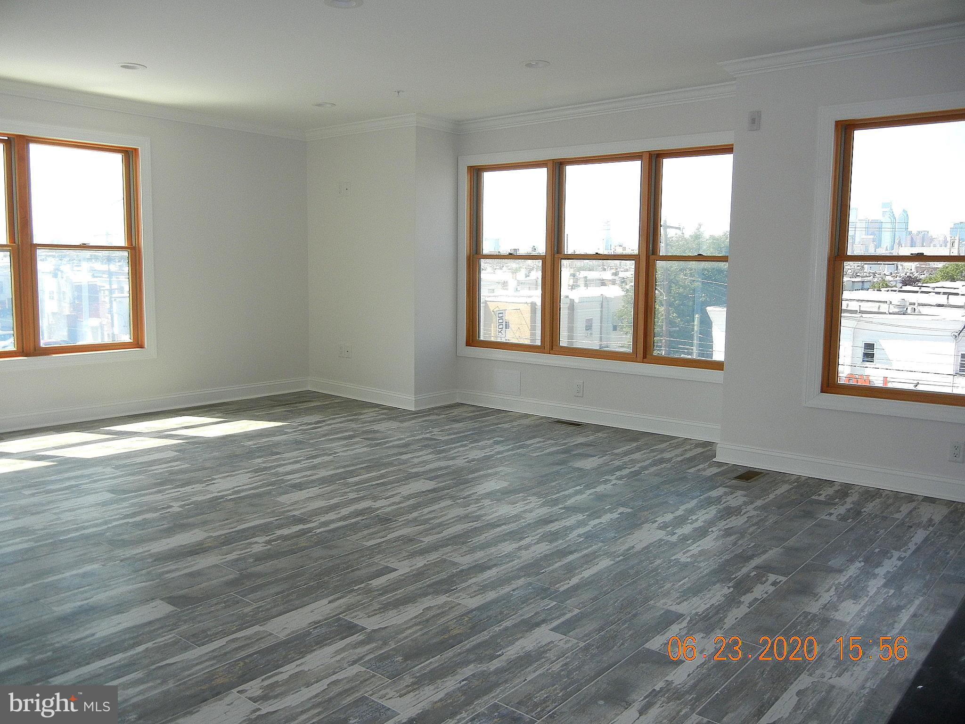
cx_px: 482
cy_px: 362
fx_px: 836
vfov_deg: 46.8
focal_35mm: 30
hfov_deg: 60.0
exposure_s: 1/428
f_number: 3.5
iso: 160
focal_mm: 5.4
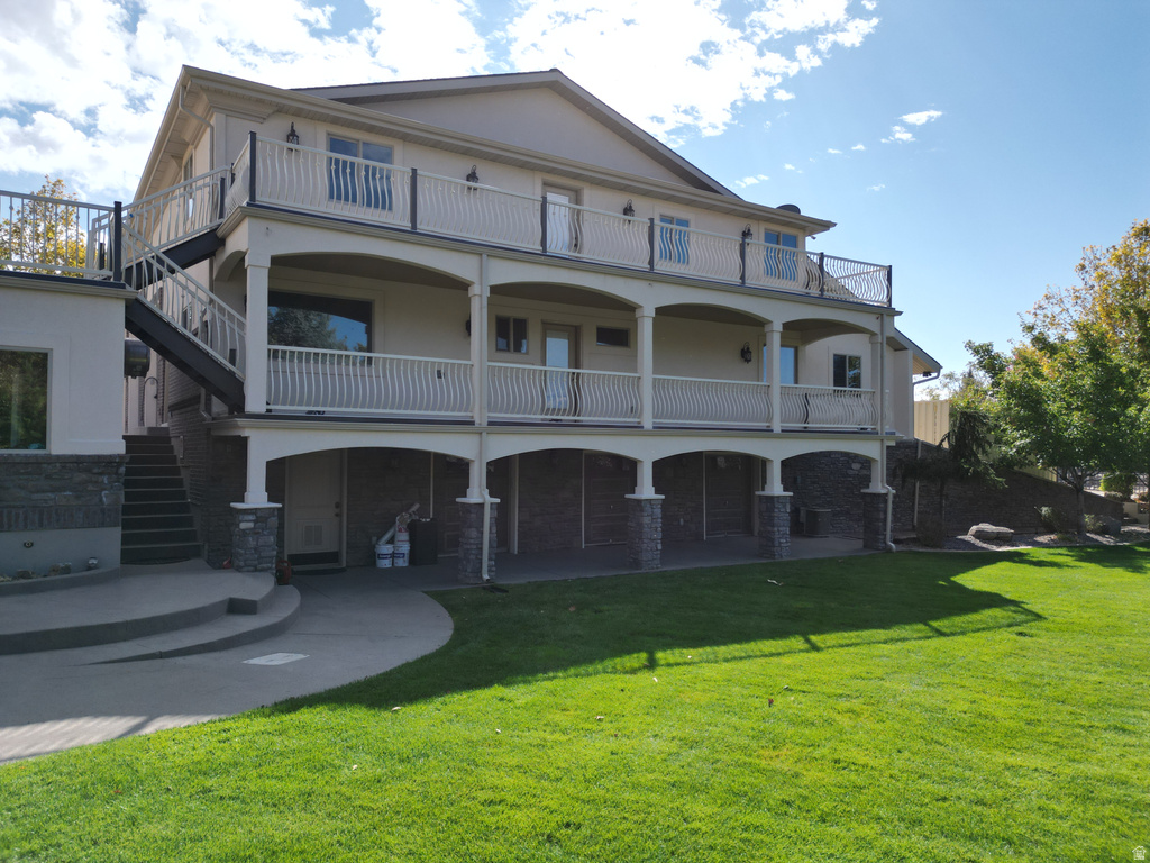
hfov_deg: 71.6
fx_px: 797
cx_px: 575
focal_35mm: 24
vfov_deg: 56.8
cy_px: 432
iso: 110
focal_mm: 6.72
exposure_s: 1/3200
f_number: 1.7
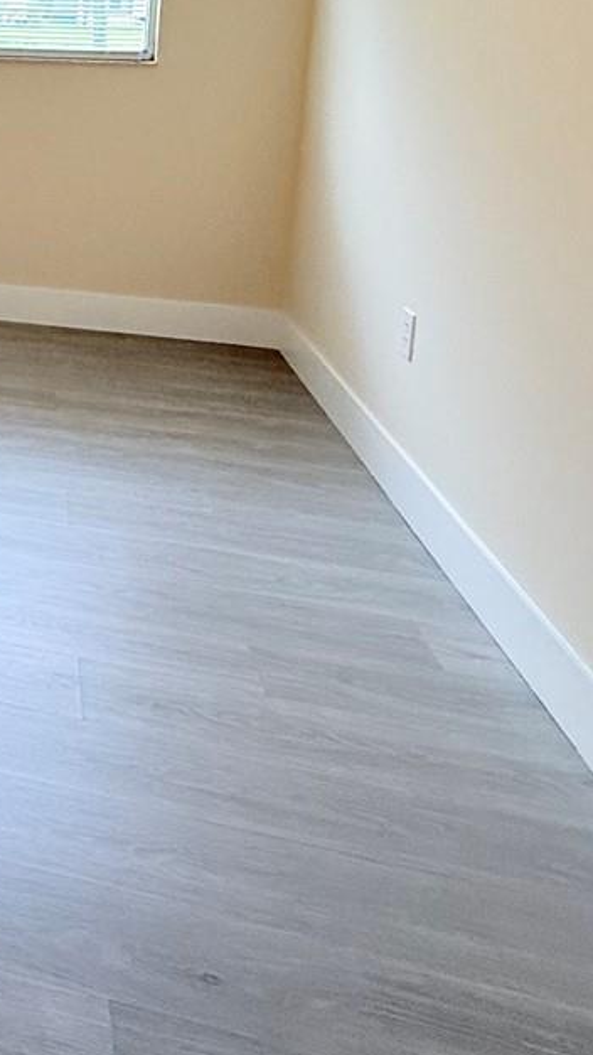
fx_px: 1090
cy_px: 137
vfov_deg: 47.2
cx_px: -322
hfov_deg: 23.6
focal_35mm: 39
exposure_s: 1/120
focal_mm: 2.22
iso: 200
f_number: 2.2
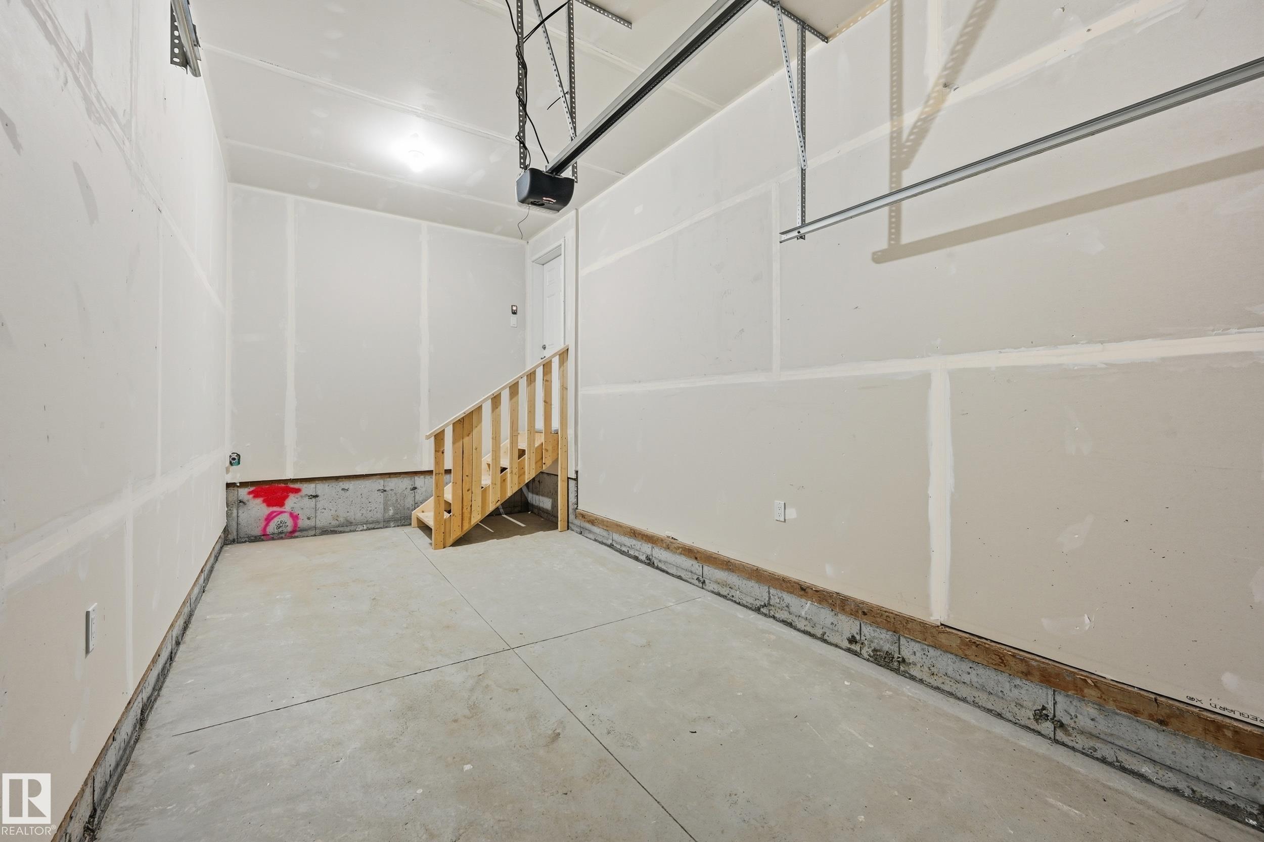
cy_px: 421
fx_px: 491
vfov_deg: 81.2
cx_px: 632
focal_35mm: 14
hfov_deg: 104.3
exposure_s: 1/15
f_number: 8
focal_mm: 14
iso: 250
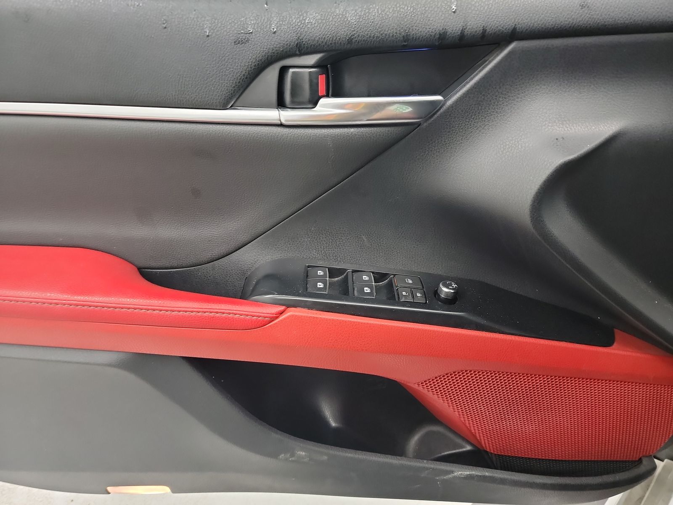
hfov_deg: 71.6
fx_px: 467
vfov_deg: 56.8
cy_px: 252
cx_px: 336
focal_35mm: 24
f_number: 1.8
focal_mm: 6.7
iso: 779
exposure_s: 1/30
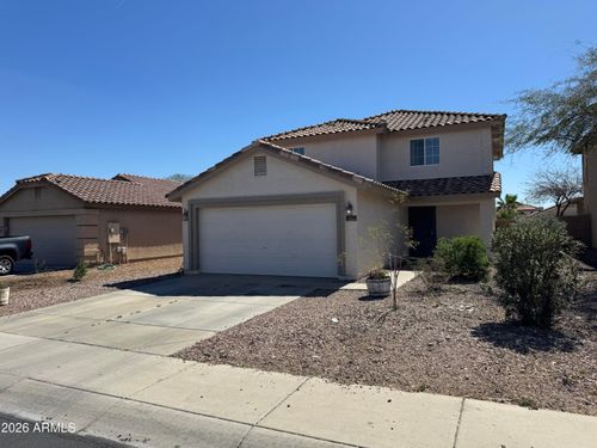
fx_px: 414
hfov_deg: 71.6
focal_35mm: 24
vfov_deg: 56.8
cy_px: 224
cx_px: 298
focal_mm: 6.76
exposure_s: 1/6410
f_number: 1.78
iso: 80
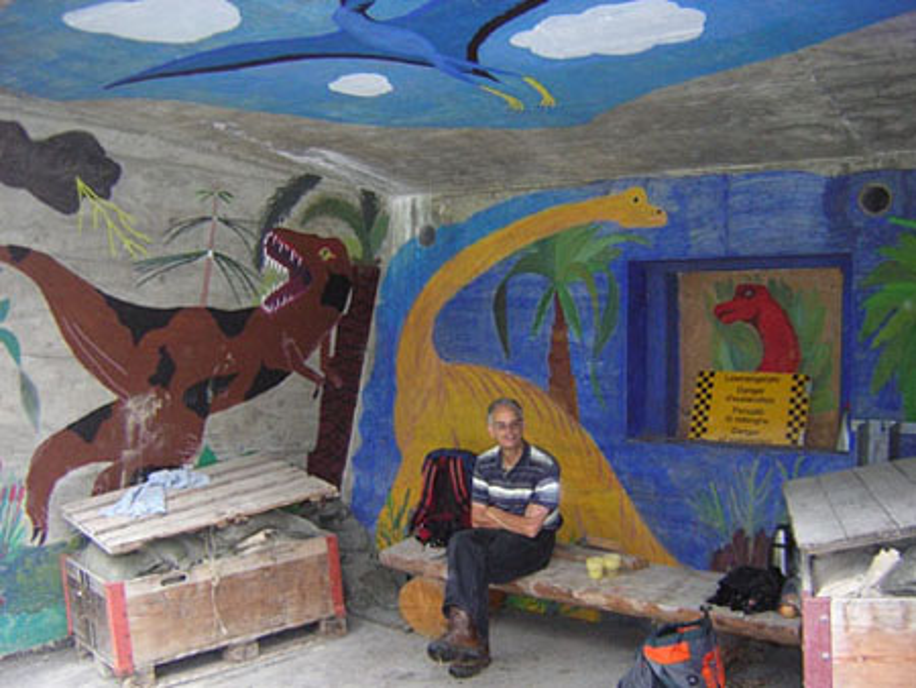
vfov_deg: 39.7
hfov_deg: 51.3
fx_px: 953
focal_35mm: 36
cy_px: 344
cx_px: 458
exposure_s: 1/60.1
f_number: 2.6
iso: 400
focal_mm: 4.7
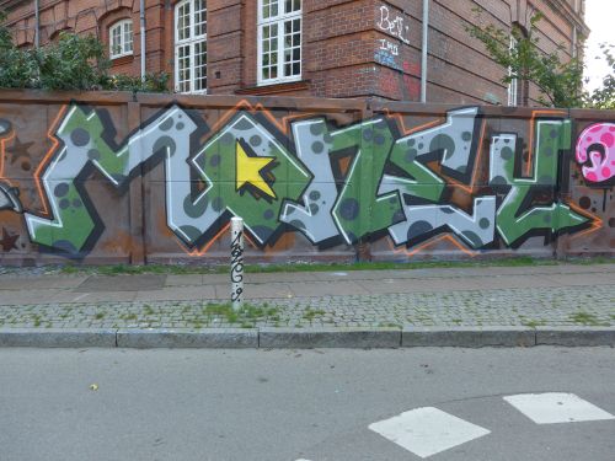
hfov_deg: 61.7
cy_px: 230
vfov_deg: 48.2
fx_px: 515
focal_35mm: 29
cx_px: 308
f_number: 2.8
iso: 80
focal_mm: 6
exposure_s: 1/200
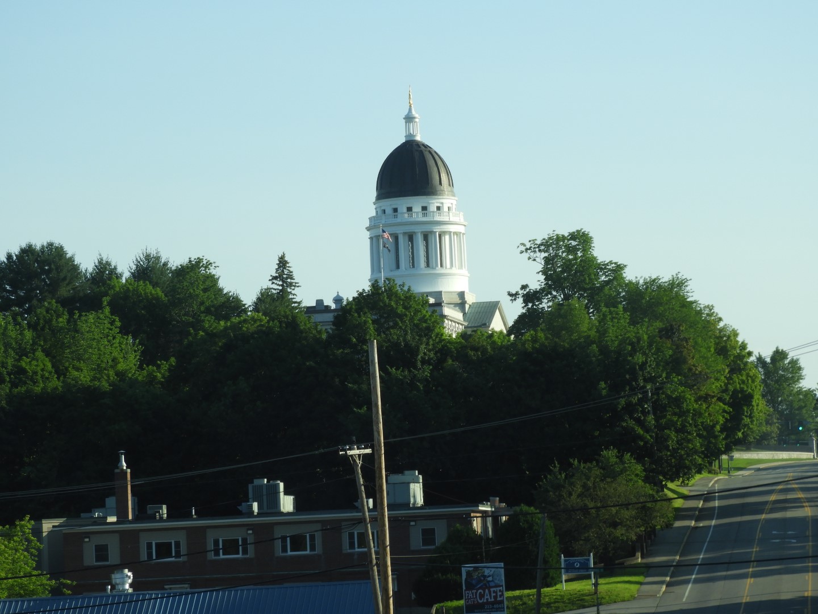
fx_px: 3545
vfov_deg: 9.9
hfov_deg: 13.2
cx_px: 409
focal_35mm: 150
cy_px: 307
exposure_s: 1/320
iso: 100
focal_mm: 26.9
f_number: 5.2
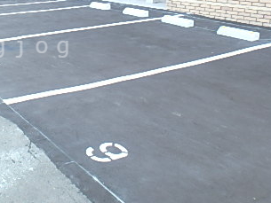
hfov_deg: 38.9
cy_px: 47
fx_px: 345
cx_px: 12
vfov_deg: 32.2
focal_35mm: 44
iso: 125
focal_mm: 3.7
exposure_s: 1/60
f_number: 3.5
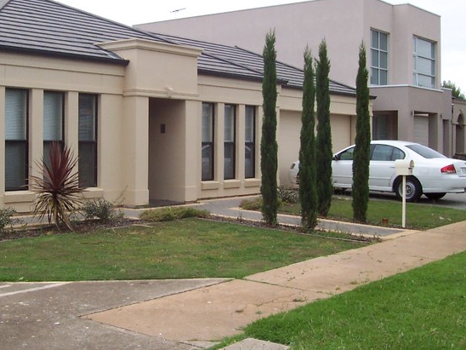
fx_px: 727
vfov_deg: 27.0
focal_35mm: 54
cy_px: 153
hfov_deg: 35.3
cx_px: 173
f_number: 5.6
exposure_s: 1/250
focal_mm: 5.6
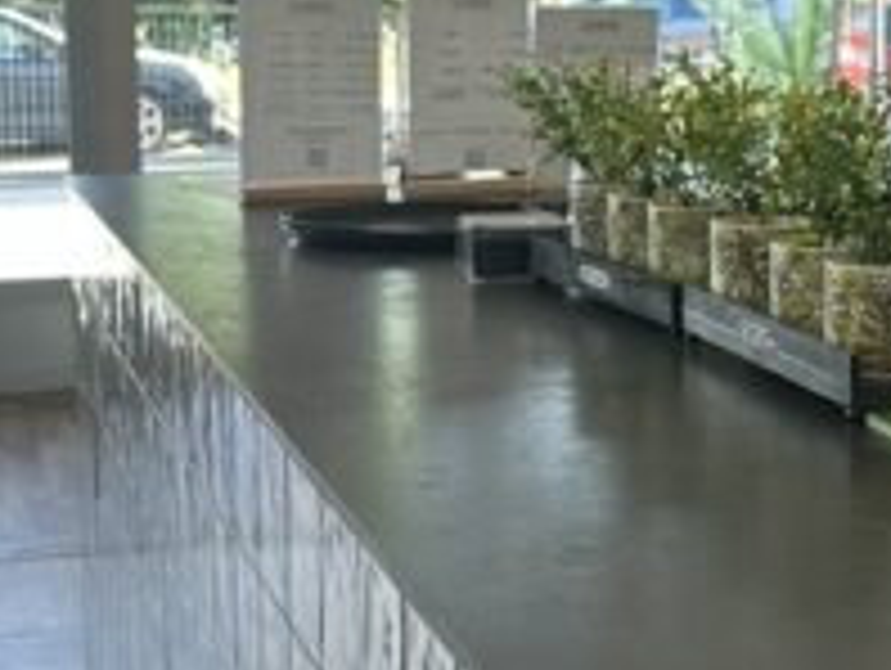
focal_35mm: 93
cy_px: 283
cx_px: 922
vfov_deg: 15.9
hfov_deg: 20.3
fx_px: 2397
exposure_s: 1/121
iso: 160
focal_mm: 6.86
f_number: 1.78
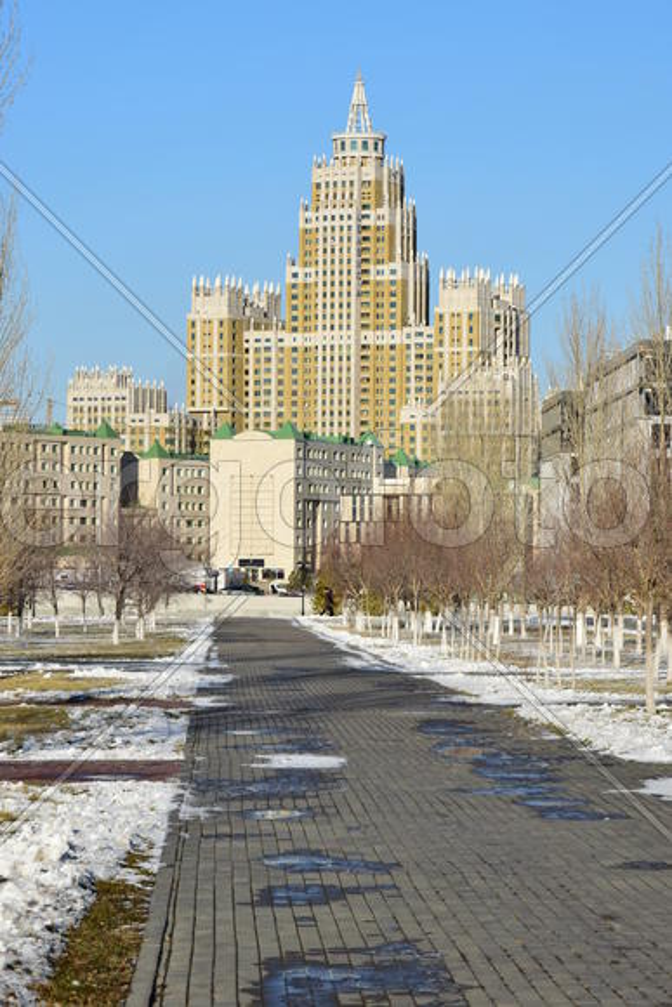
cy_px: 504
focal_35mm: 120
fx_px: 3358
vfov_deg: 17.1
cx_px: 336
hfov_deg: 11.4
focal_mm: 80
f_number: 11
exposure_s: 1/200
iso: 100
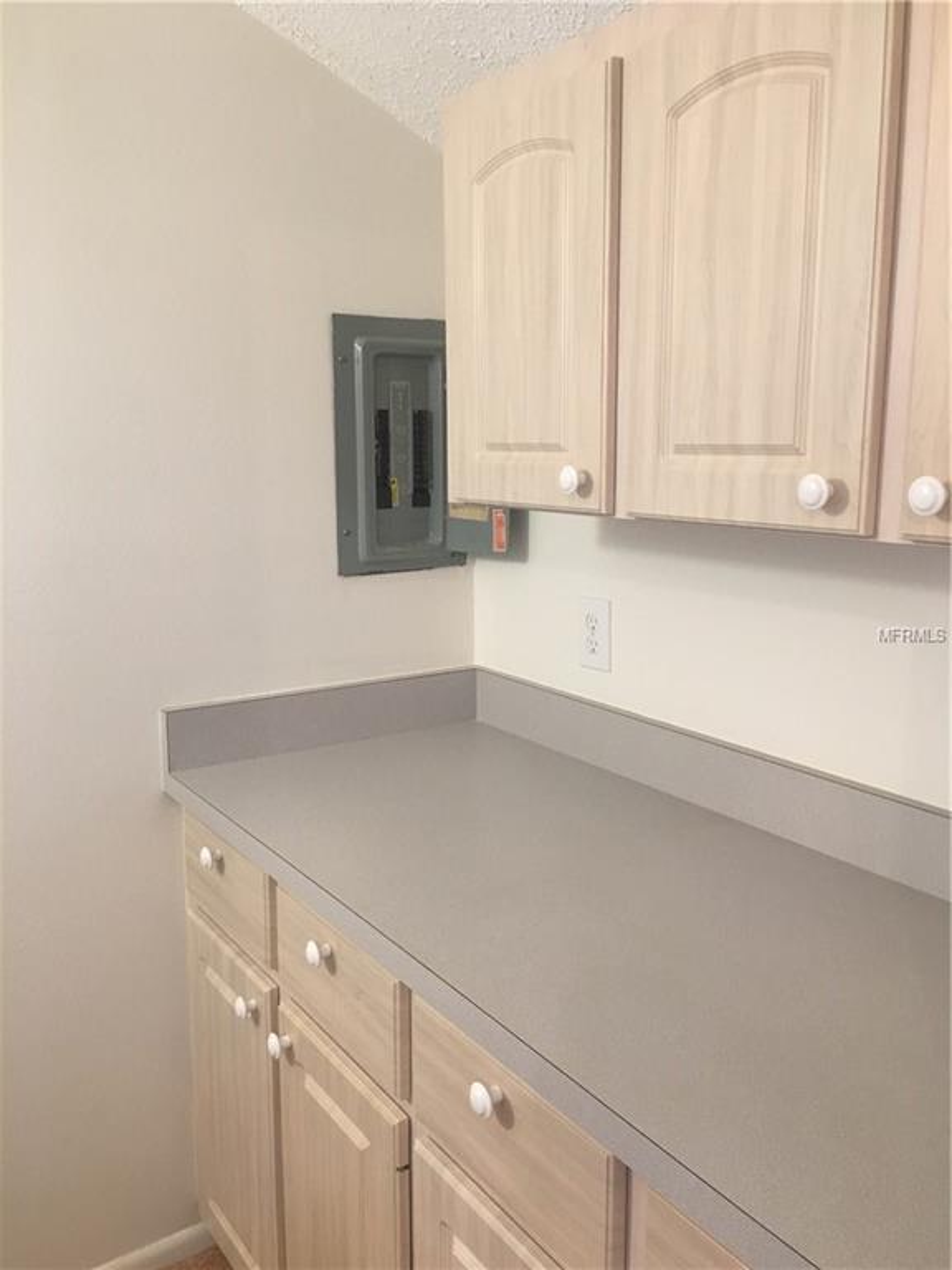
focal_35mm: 29
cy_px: 635
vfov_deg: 61.7
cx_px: 476
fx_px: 1063
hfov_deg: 48.2
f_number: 2.2
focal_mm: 4.15
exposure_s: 1/30
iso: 100
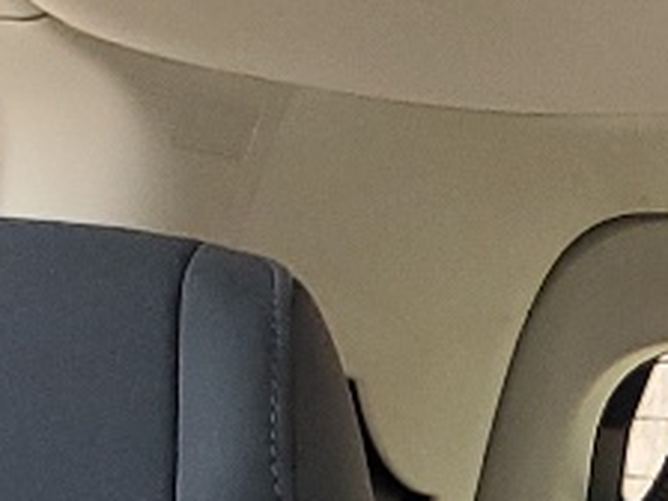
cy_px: 1378
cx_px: 1679
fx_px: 3589
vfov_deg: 7.3
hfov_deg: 9.3
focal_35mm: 186
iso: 75
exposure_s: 1/60.2
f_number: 1.5
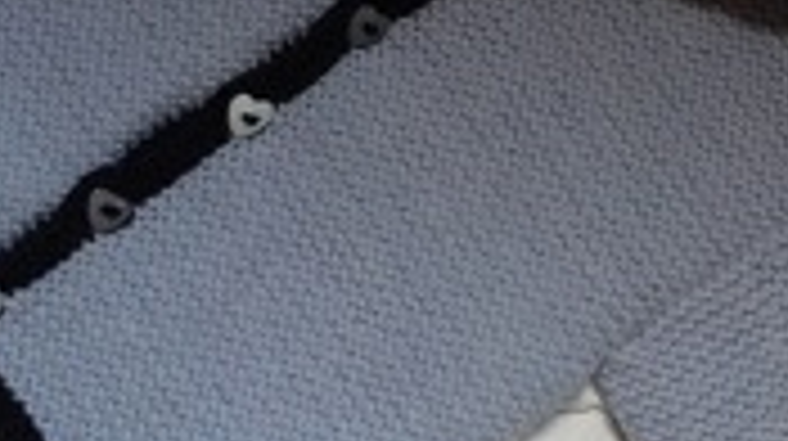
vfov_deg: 13.2
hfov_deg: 23.6
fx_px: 1879
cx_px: 509
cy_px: -36
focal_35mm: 90
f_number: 2.4
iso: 640
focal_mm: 3.3
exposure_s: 1/17
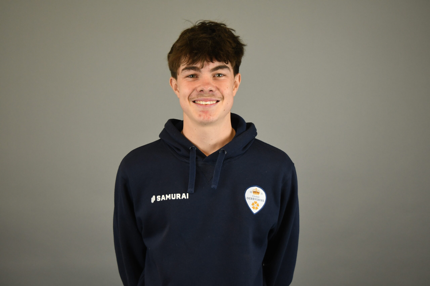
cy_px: 143
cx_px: 215
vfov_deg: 26.5
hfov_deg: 38.9
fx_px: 609
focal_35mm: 51
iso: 1000
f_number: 4.5
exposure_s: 1/125
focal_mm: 34
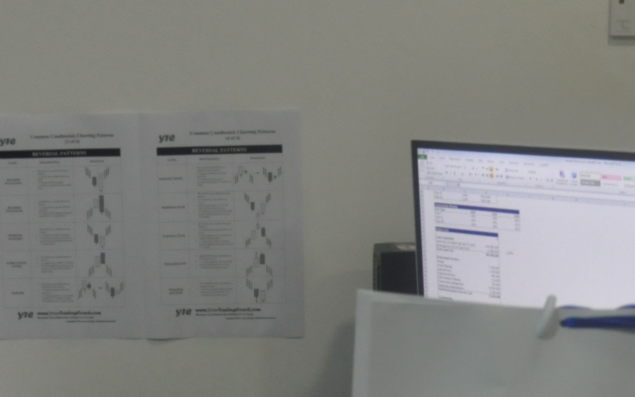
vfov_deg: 12.4
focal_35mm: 106
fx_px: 1829
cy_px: 215
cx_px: 84
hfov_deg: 19.4
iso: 800
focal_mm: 21
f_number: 3.8
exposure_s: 1/125
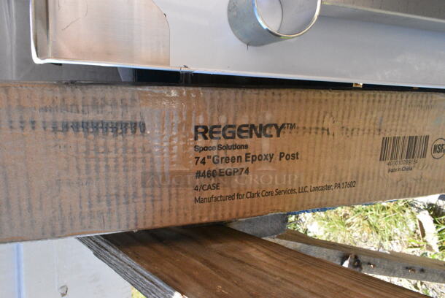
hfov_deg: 67.3
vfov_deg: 48.0
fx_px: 334
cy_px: 149
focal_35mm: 27
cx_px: 222
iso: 6400
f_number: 16
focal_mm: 18
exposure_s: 1/1000
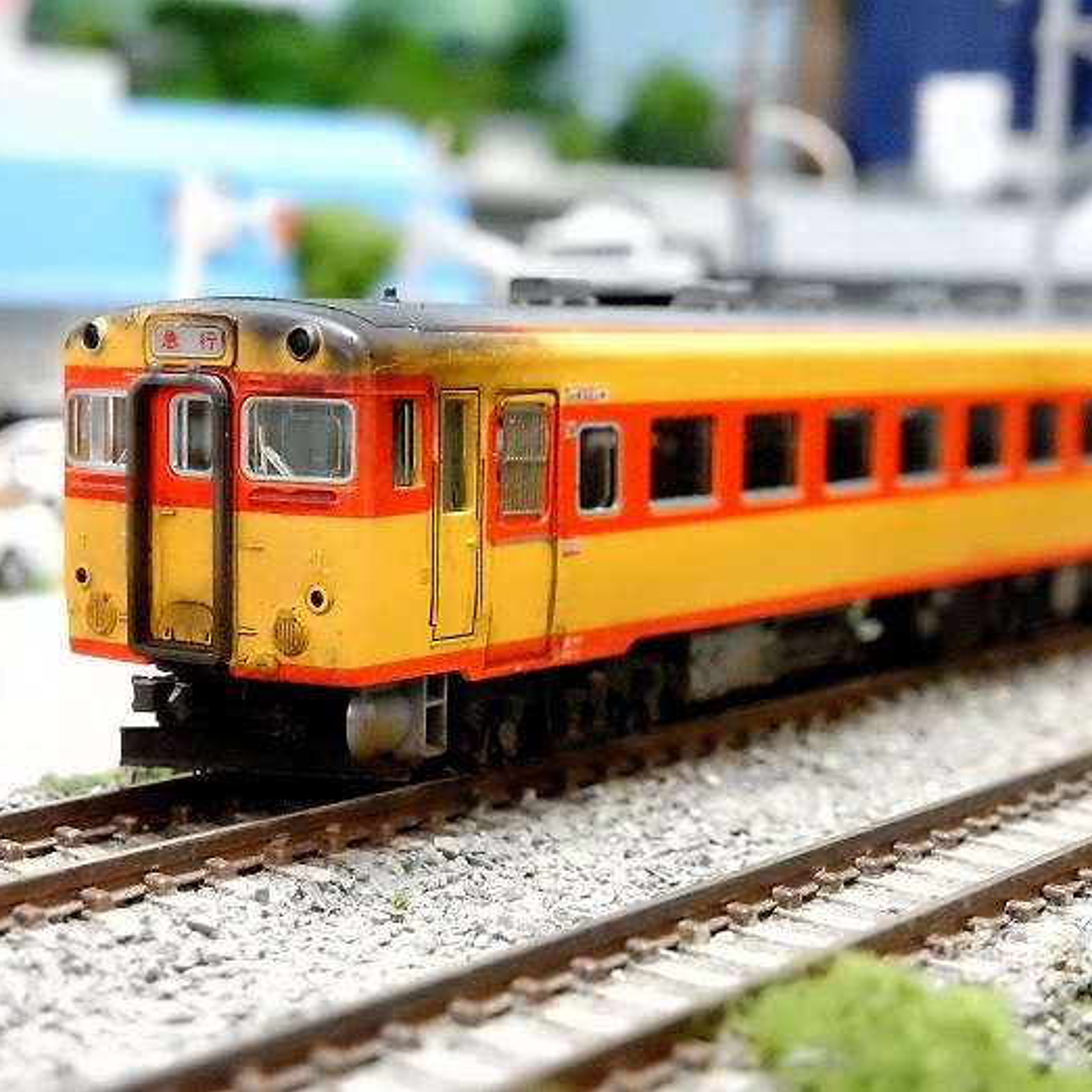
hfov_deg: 24.2
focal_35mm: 71
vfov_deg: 24.3
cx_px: 689
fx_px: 2534
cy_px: 546
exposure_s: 1/25
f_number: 4.5
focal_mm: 10.7
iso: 3200
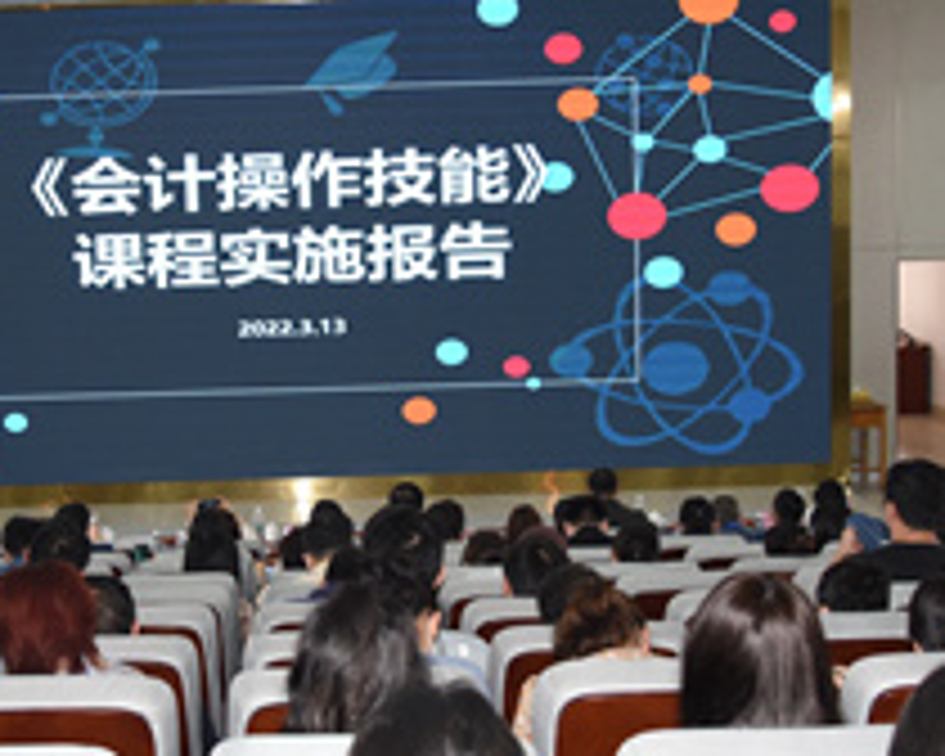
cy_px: 335
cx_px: 243
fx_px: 1930
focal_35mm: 69
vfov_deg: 22.2
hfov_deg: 27.2
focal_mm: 28
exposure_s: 1/200
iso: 1600
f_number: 4
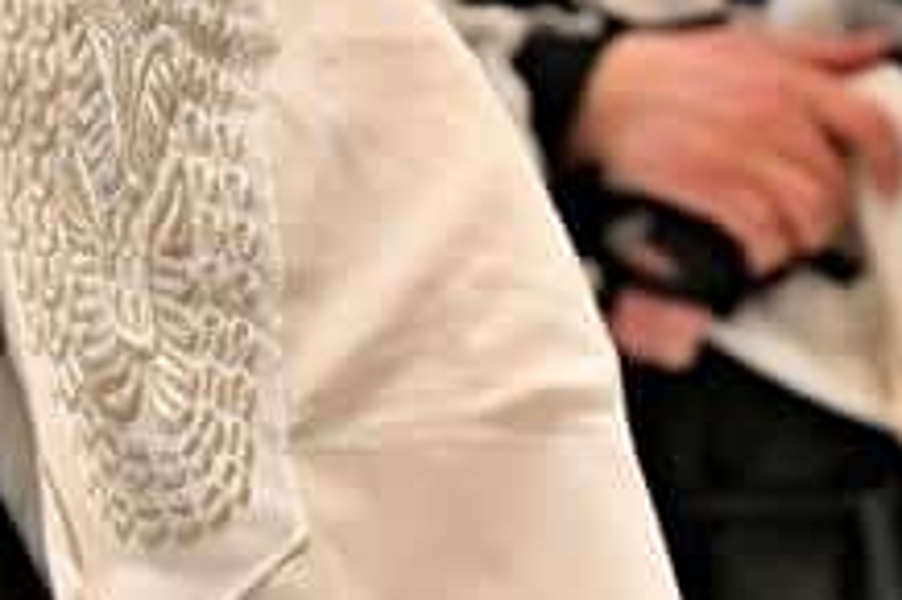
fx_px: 21180
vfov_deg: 1.6
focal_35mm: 846
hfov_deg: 2.4
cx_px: -83
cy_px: 178
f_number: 4
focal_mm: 120
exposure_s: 1/200
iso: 500
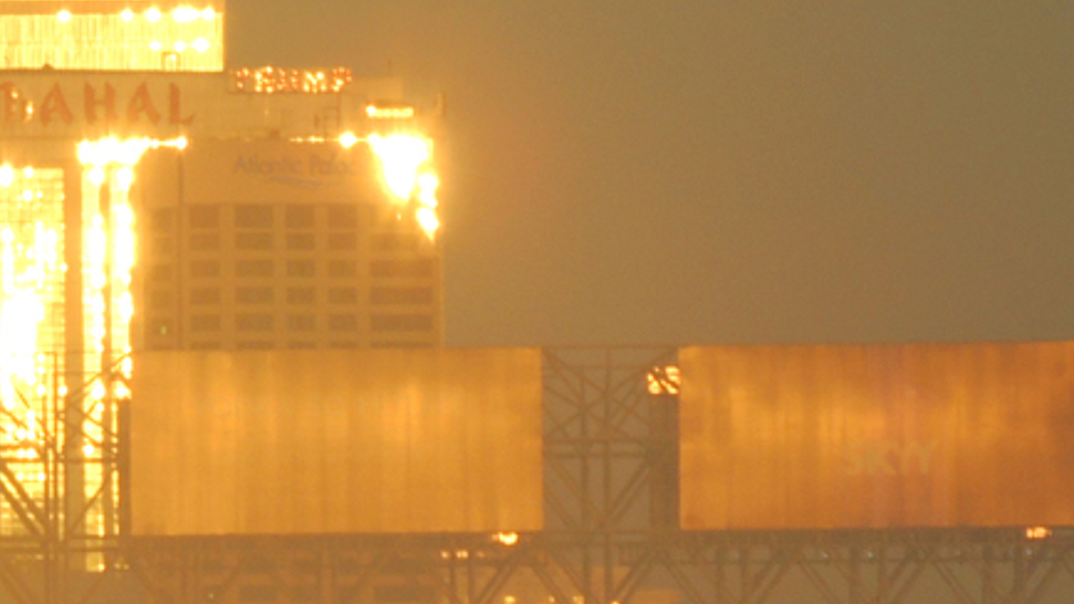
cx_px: 35
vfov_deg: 1.5
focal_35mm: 808
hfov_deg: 2.7
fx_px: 23008
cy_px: 537
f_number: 4.7
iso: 100
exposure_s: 1/800
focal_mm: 49
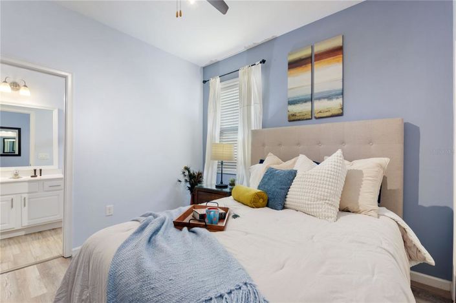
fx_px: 190
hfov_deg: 100.4
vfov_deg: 77.2
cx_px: 228
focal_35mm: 15
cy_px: 152
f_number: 4.5
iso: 400
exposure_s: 1/13
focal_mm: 10
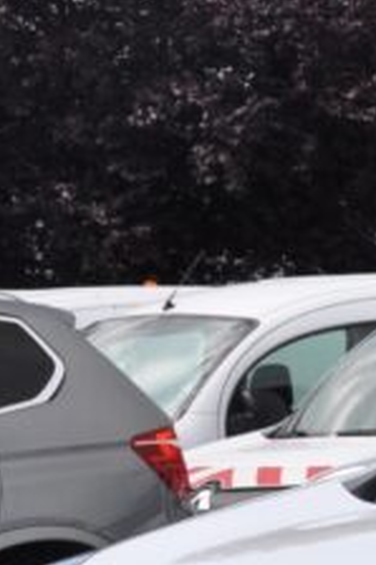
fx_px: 3436
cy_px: 560
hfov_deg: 5.9
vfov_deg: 9.3
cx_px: 1045
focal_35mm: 219
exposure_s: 1/320
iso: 500
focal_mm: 32
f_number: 9
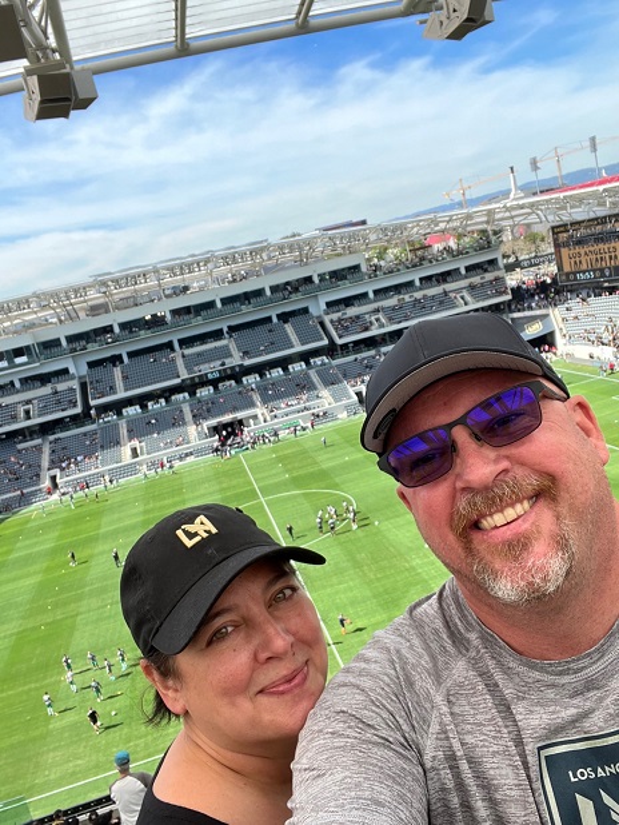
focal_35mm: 30
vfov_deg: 59.9
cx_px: 310
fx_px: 715
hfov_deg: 46.8
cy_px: 412
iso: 32
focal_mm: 2.71
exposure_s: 1/238
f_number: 2.2
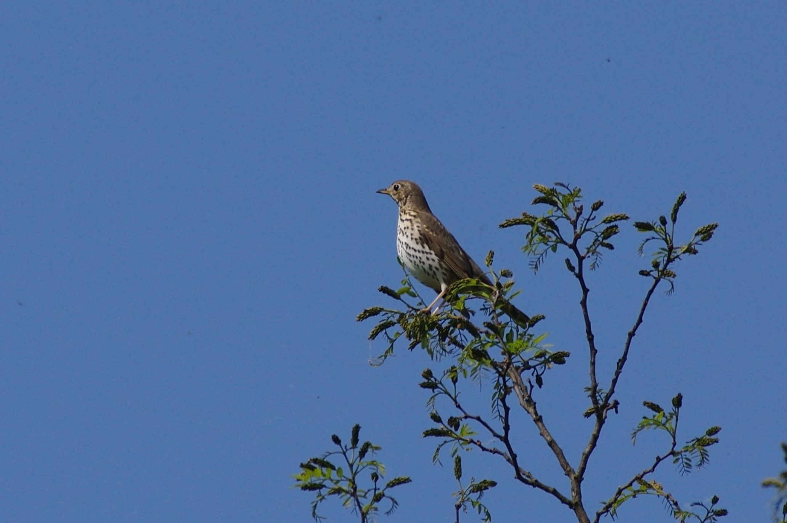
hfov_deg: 3.3
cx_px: 394
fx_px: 13759
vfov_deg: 2.2
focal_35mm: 630
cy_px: 262
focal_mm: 420
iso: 200
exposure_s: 1/800
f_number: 8
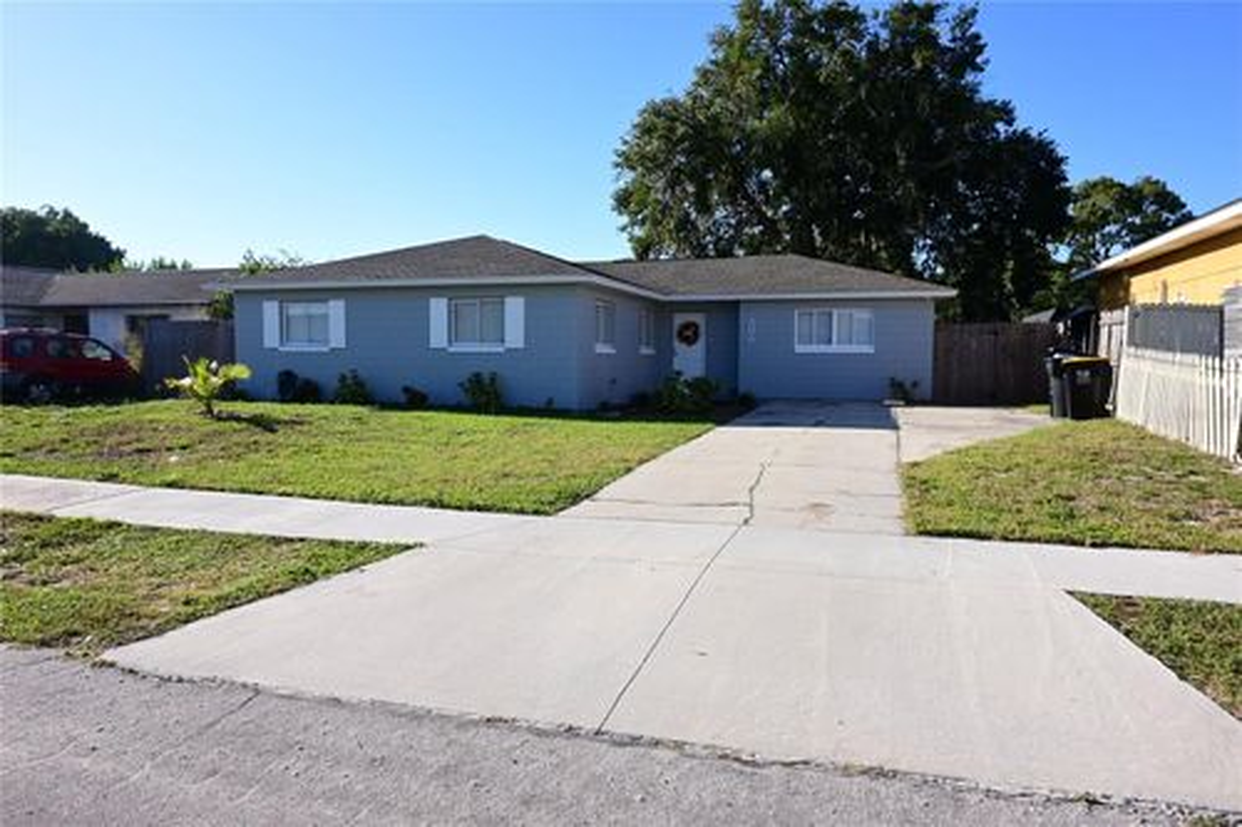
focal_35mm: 24
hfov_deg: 73.8
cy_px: 414
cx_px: 621
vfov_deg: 53.1
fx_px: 828
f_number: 10
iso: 400
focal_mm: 16
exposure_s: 1/400
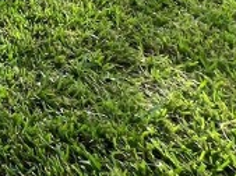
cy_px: -337
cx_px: -402
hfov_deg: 13.1
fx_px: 537
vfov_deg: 11.6
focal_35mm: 79
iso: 32
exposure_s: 1/381
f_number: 1.8
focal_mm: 1.57
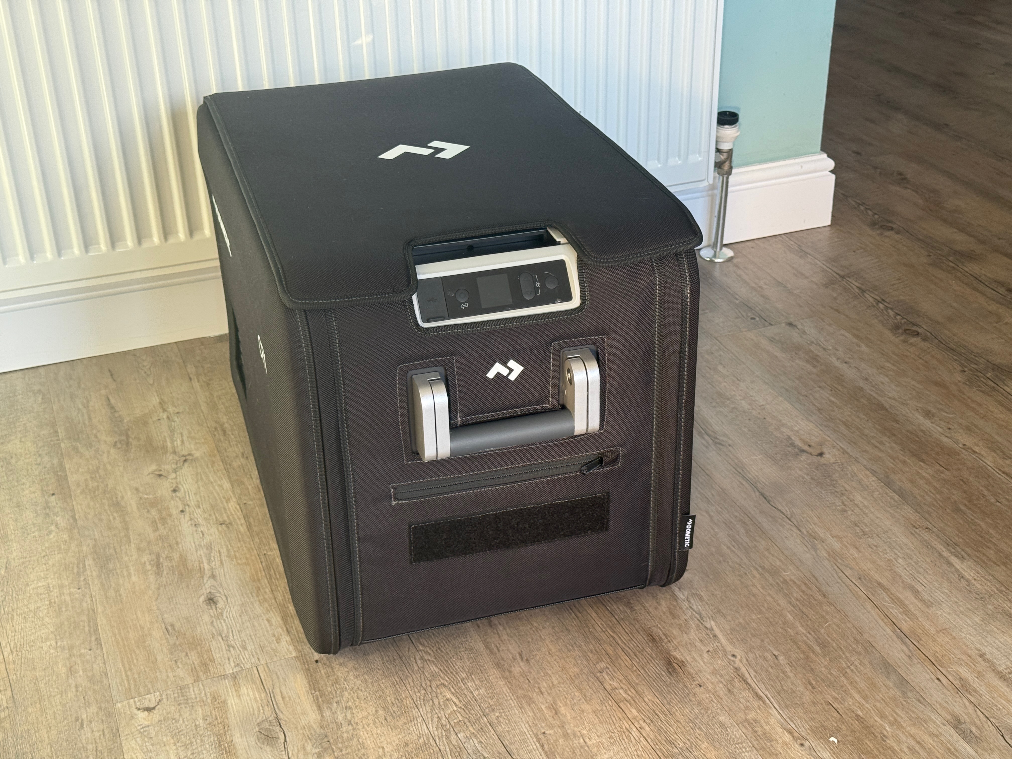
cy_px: 380
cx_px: 506
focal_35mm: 48
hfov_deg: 39.7
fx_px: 1403
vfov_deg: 30.3
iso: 100
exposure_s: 1/69
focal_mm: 6.76
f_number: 1.78
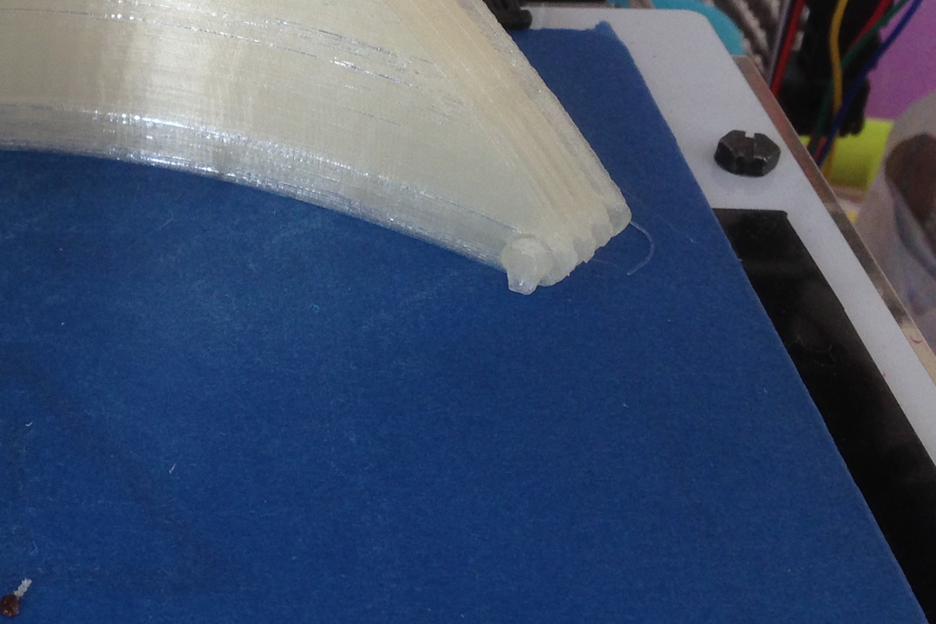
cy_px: 168
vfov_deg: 16.6
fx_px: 2132
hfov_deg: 23.6
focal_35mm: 82
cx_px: -19
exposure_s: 1/60
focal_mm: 4.12
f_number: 2.4
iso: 50
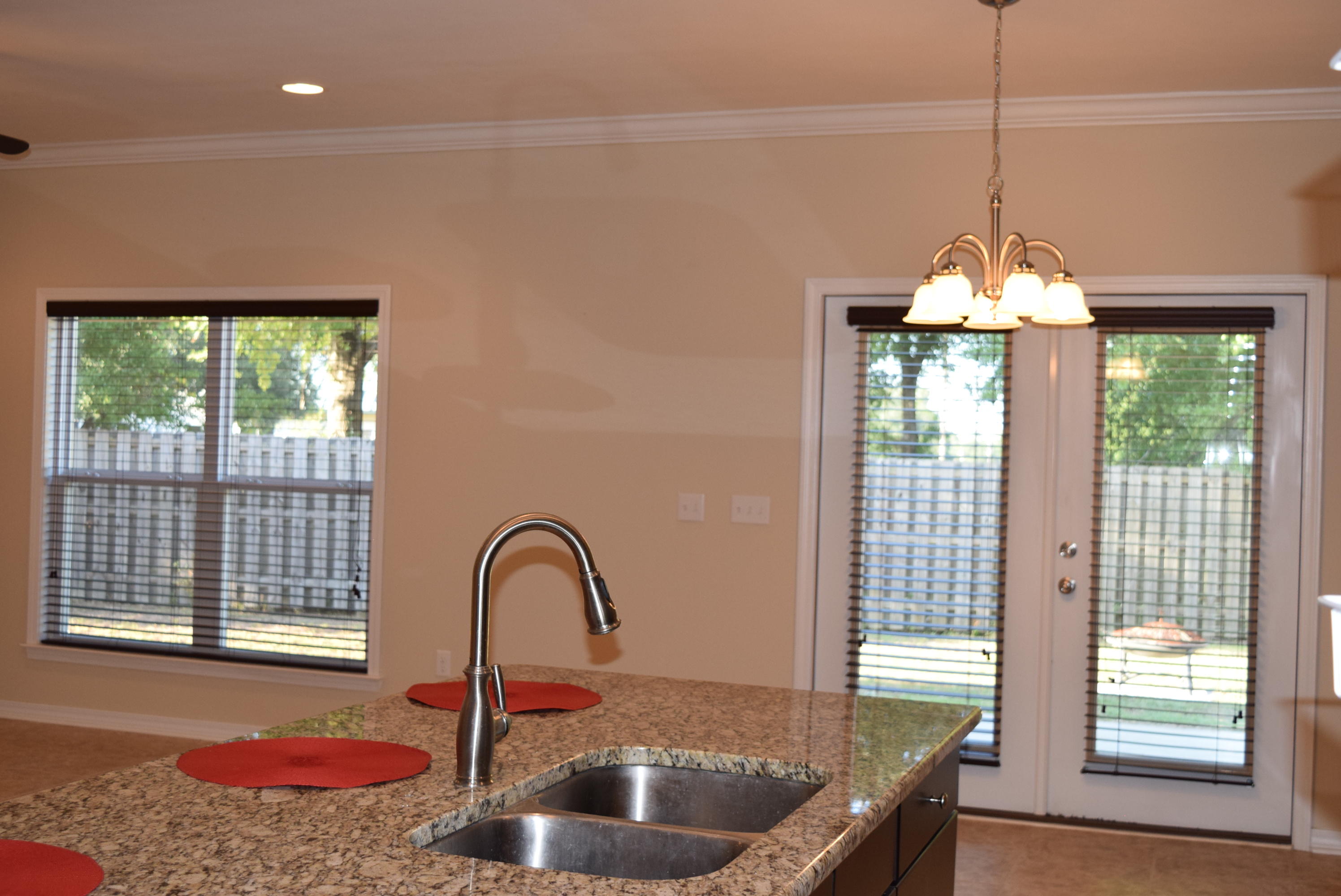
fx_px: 1622
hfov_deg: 44.9
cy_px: 448
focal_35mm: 44
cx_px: 670
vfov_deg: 30.9
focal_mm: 29
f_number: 5.6
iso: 640
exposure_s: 1/125
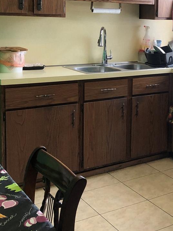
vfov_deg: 31.7
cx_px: 170
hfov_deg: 23.5
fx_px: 400
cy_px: 64
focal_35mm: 60
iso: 32
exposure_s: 1/30
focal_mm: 4
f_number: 1.8
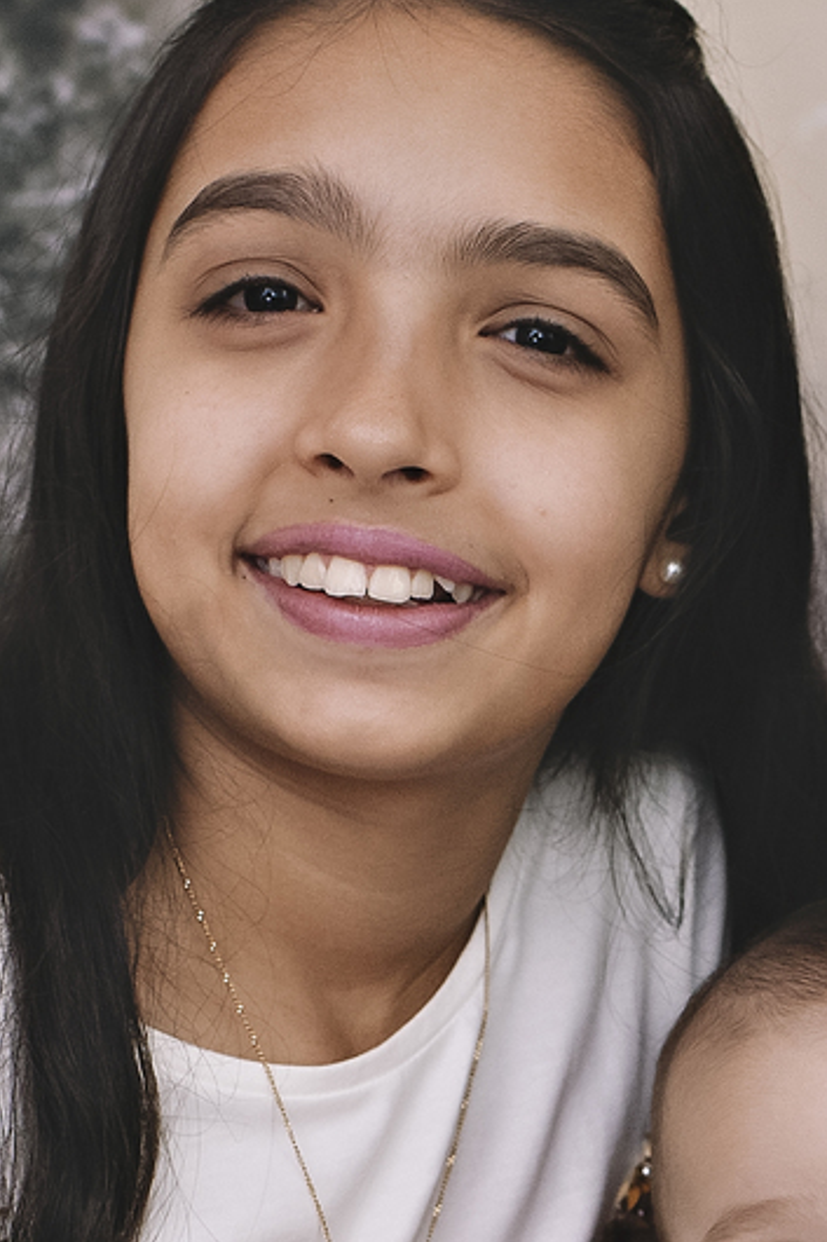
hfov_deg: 11.5
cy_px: 1297
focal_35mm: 119
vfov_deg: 16.8
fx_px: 4103
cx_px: 712
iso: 640
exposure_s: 1/200
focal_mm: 35
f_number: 4
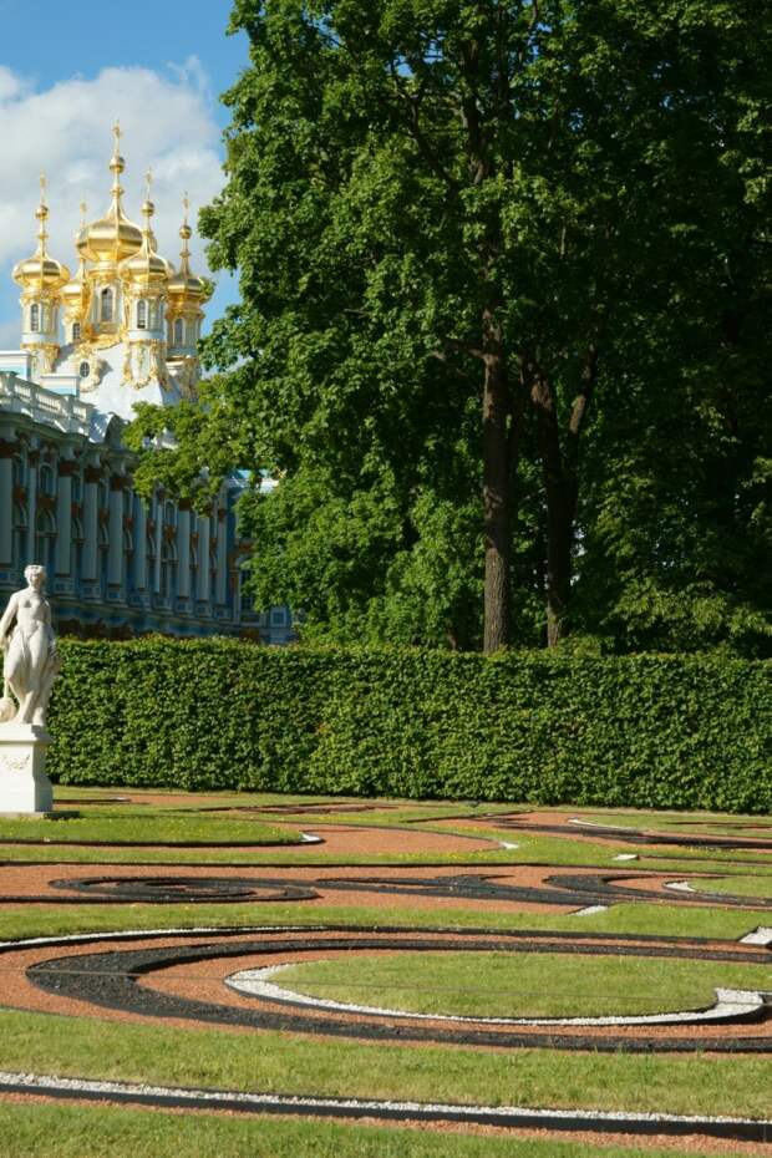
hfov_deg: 18.2
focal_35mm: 75
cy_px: 579
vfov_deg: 27.0
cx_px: 386
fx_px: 2412
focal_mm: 50
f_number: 11
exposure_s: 1/100
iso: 100
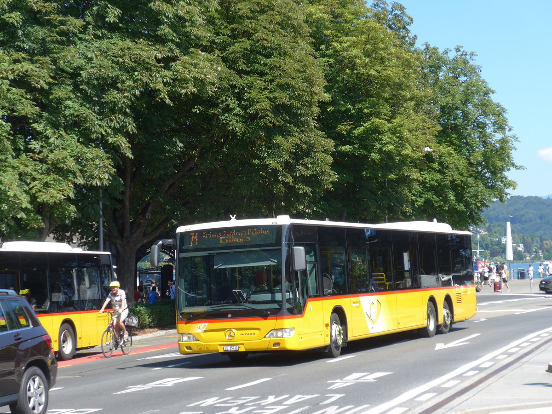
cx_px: 276
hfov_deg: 22.8
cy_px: 207
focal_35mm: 86
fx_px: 1371
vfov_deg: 17.2
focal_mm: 17
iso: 80
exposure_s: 1/250
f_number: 4.5
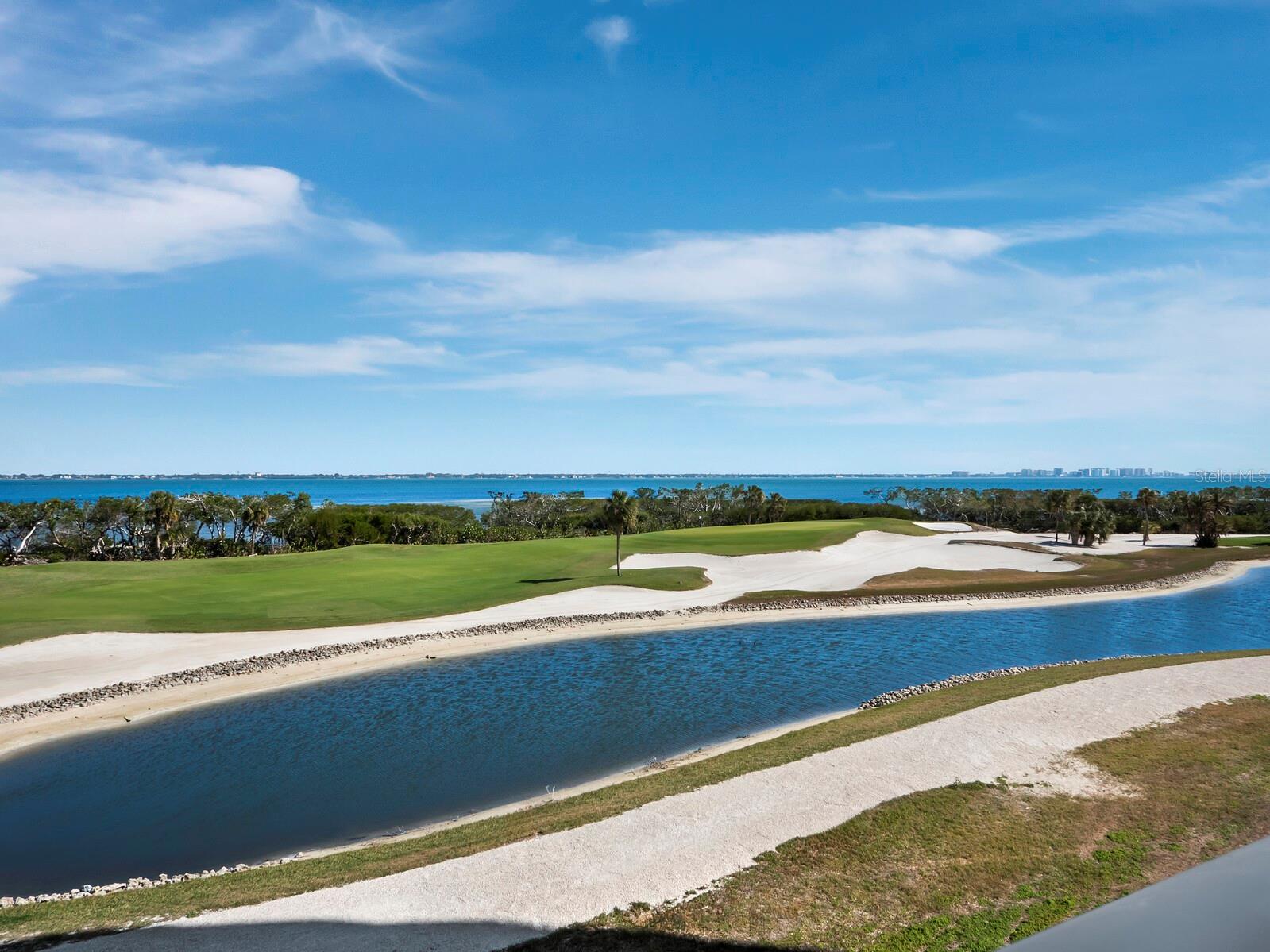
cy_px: 476
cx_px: 635
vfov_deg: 53.1
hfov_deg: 67.3
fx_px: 954
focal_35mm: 26
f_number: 11
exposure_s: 1/400
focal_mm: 13
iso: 400
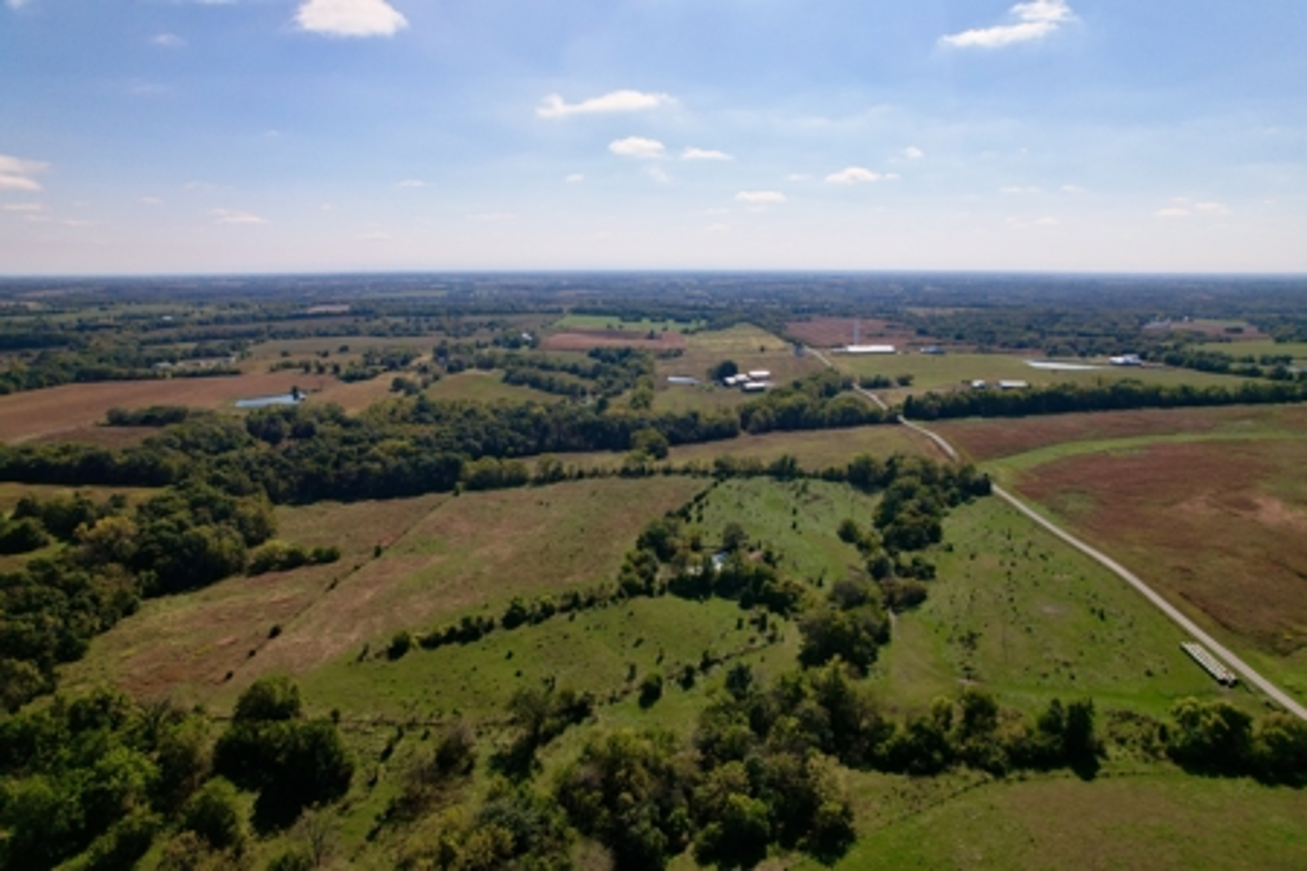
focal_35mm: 22
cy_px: 436
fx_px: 799
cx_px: 654
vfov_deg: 57.2
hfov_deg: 78.6
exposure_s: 1/200
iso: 100
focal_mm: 8.38
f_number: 2.8
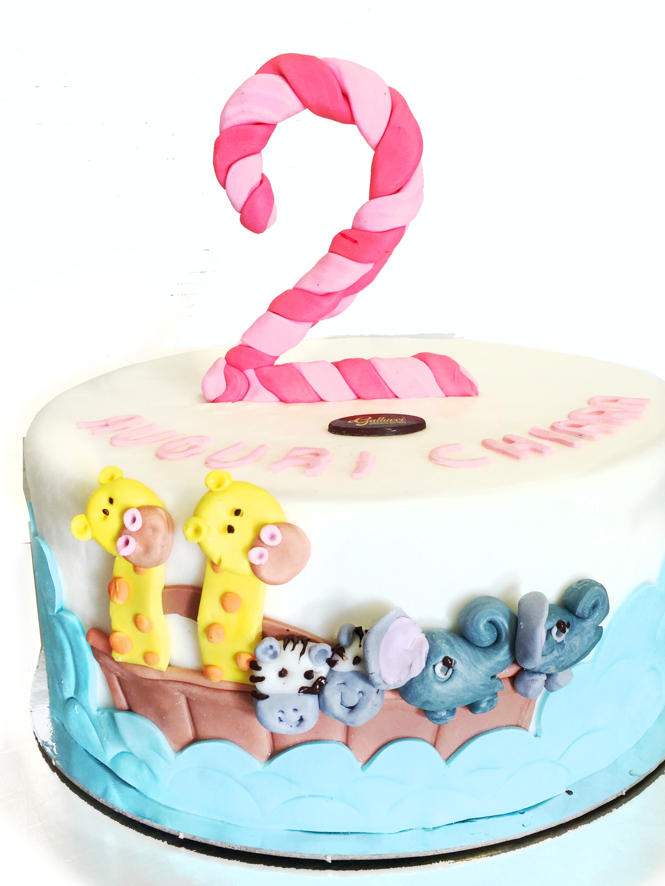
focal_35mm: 35
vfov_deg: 52.6
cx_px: 365
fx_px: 897
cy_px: 442
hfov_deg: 40.7
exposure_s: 1/100
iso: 40
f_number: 2.2
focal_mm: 4.15
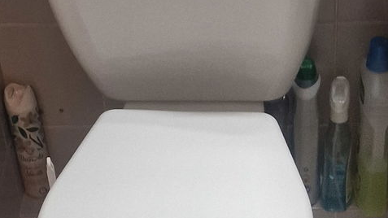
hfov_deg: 18.8
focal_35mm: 112
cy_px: 271
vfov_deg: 10.6
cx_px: 337
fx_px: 1152
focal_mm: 6.4
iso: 250
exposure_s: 1/100
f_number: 1.8
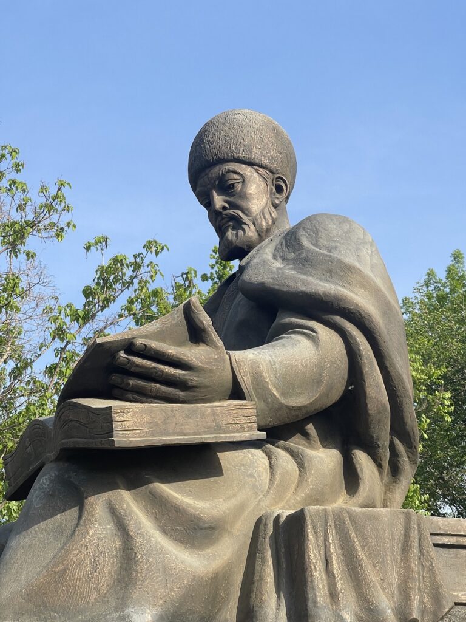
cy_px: 311
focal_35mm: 64
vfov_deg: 30.3
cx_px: 233
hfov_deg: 22.9
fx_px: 1149
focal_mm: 7.5
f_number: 2.2
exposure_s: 1/657
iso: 20
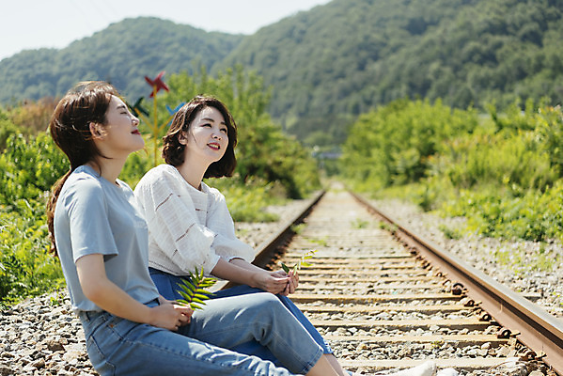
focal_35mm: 70
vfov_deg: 19.5
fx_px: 1095
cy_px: 188
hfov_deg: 28.8
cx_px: 282
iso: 100
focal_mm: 70
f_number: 3.2
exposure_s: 1/1000
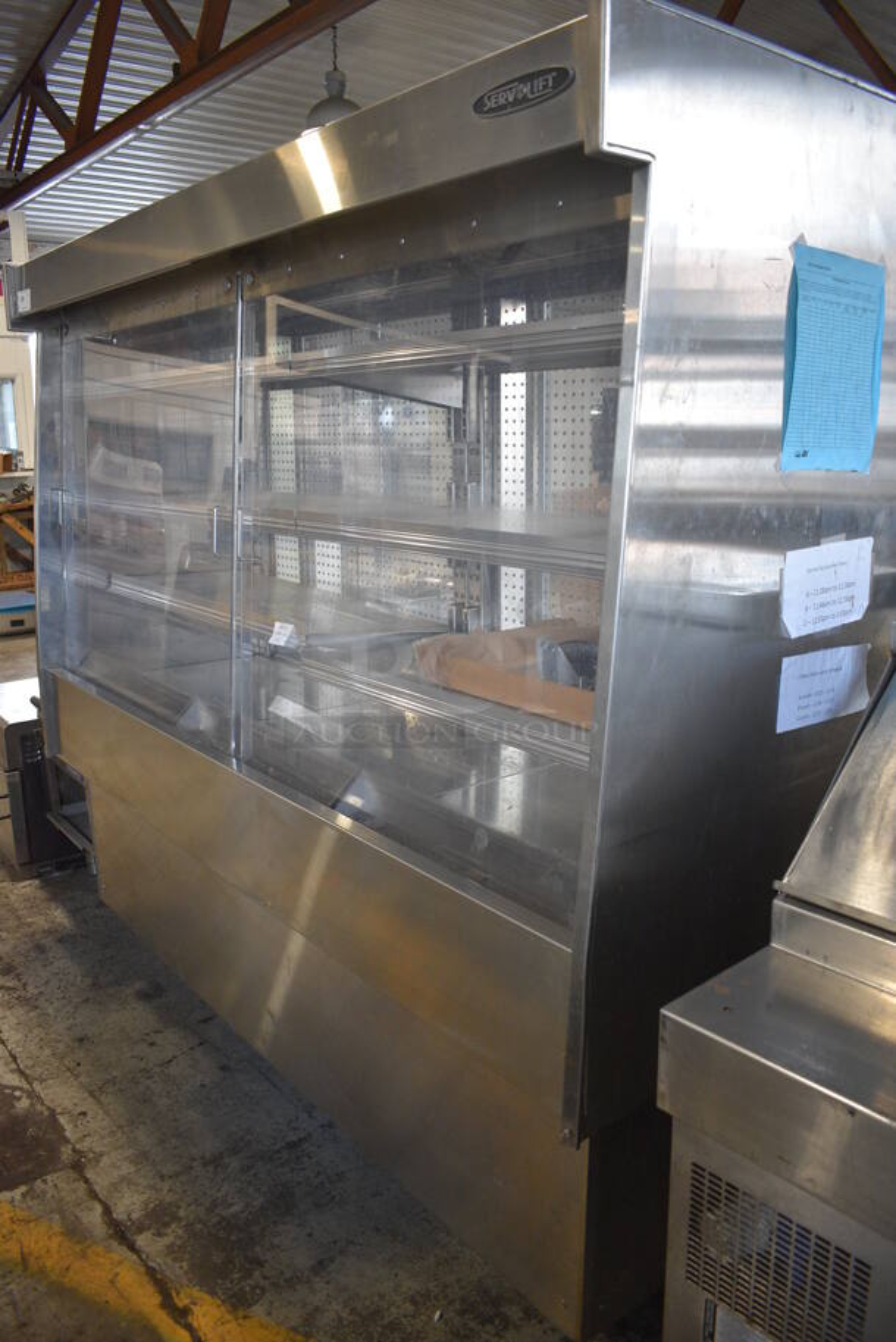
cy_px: 671
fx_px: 1006
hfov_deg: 48.0
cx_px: 448
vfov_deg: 67.3
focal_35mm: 27
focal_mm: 18
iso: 1100
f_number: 3.5
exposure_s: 1/125
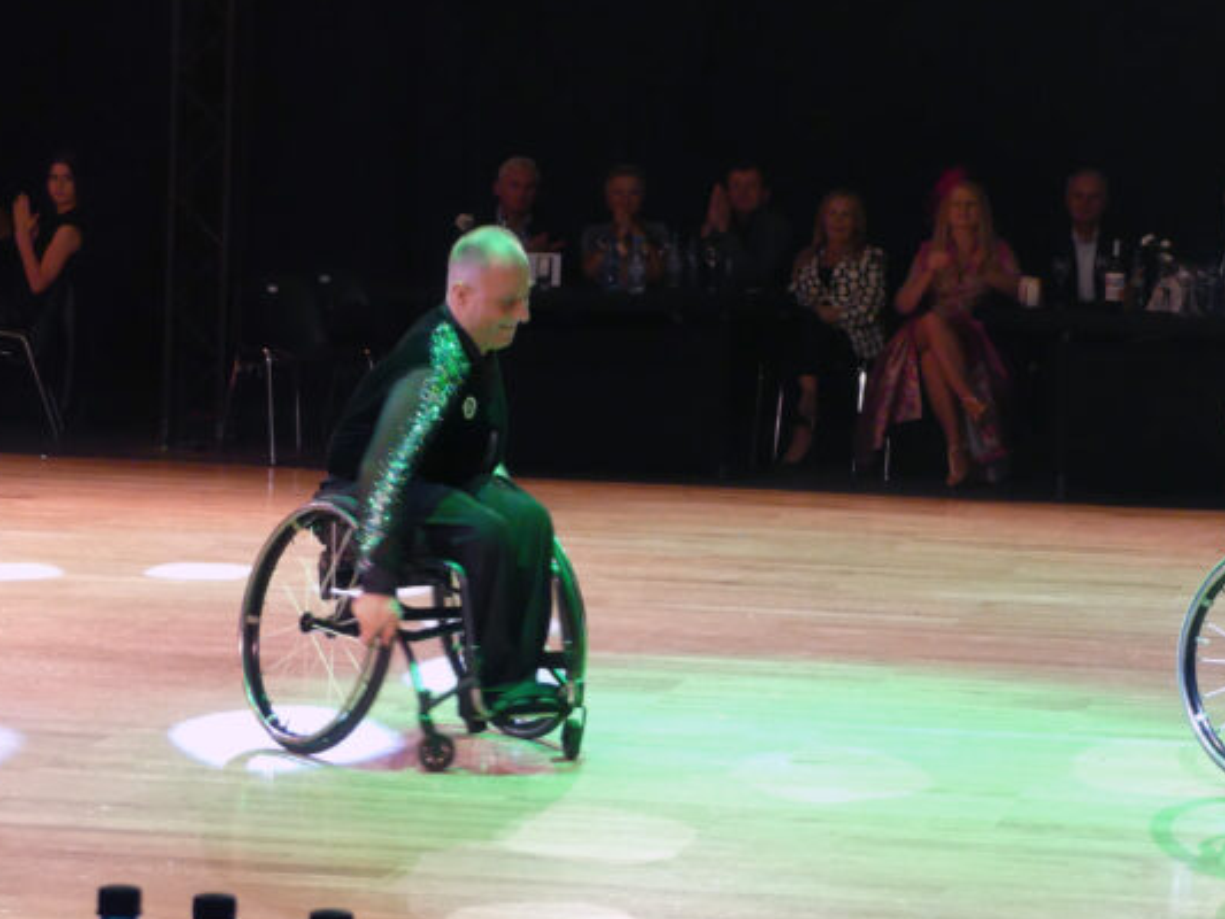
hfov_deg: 16.2
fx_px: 4283
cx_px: 827
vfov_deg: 12.3
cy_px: 474
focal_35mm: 121
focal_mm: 15.5
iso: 400
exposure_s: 1/80
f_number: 2.8
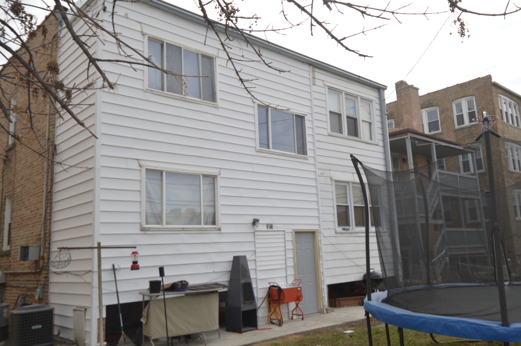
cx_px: 260
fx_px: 434
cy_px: 173
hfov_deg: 62.0
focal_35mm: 30
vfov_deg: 43.5
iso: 100
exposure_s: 1/200
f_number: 9
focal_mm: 20
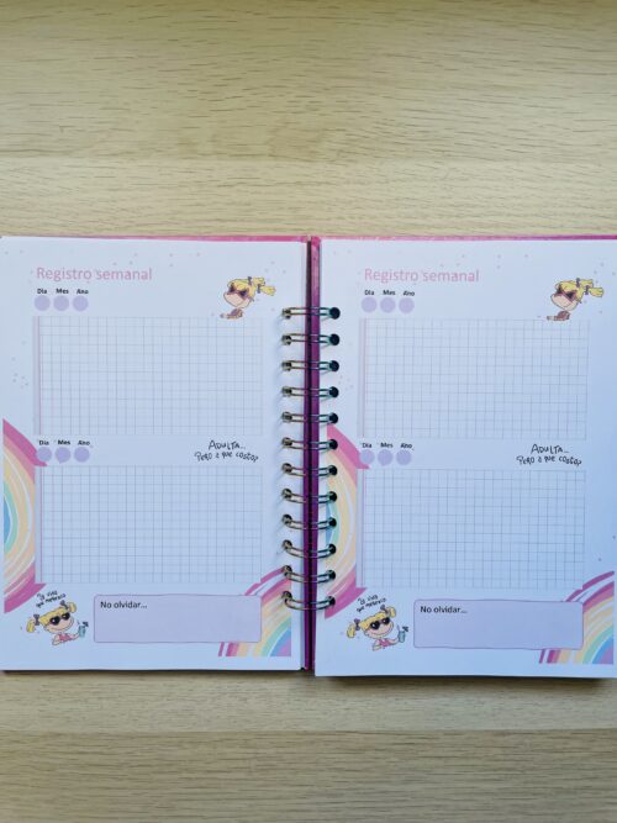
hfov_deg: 53.0
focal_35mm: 26
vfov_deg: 67.3
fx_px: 618
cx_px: 308
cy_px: 412
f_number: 1.6
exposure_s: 1/121
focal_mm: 4.2
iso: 50
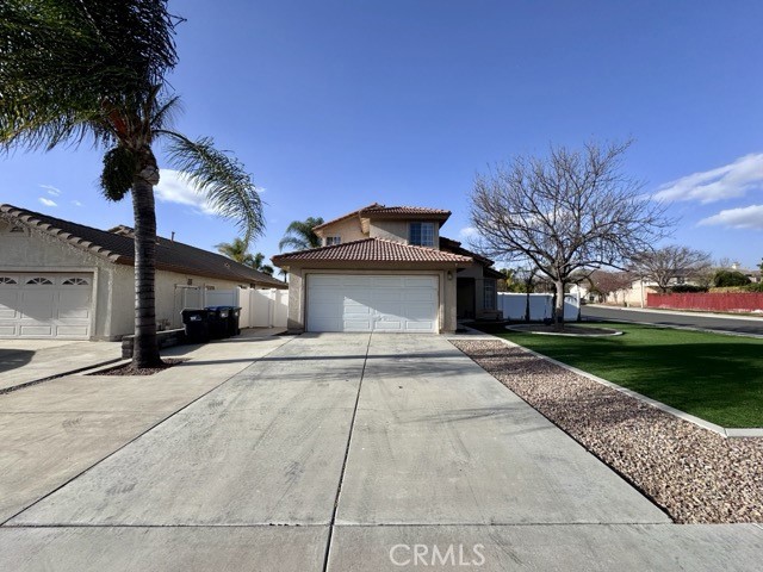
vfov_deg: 85.7
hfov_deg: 102.1
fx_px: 309
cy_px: 286
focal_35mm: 14
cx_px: 382
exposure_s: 1/1536
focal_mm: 2.22
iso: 40
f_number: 2.2
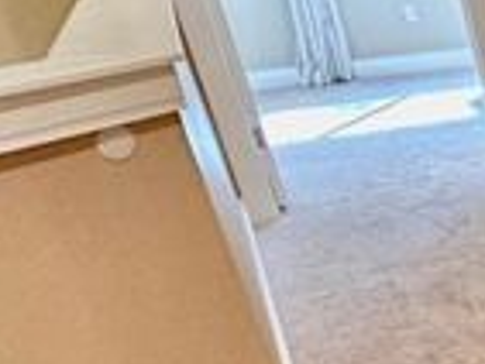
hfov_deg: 15.4
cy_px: 240
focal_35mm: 70
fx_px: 982
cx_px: 1151
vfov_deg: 21.0
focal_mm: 2.22
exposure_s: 1/60
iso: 320
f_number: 2.2
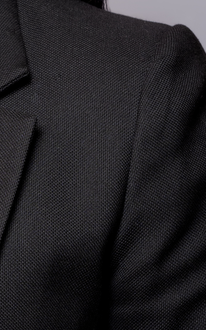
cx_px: -166
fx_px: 2713
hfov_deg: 4.3
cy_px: 46
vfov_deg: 6.9
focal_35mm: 302
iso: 200
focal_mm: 85
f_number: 8
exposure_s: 1/200
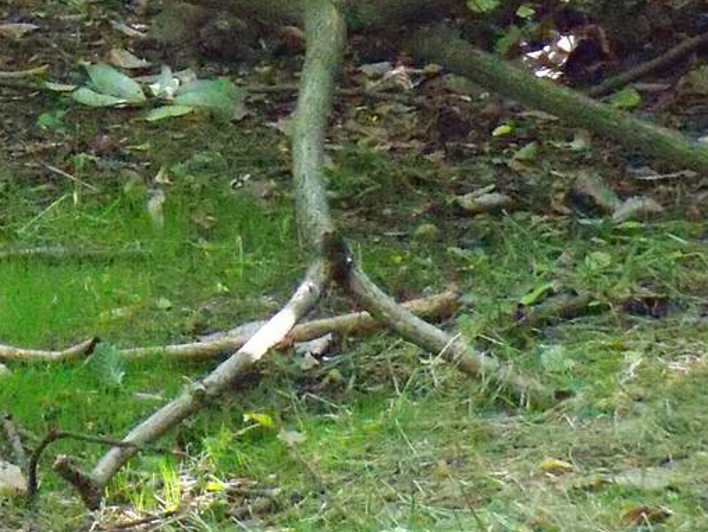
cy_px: -273
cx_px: -392
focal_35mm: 459
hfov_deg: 4.3
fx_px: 9390
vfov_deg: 3.2
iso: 1600
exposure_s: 1/125
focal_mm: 25.8
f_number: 4.3
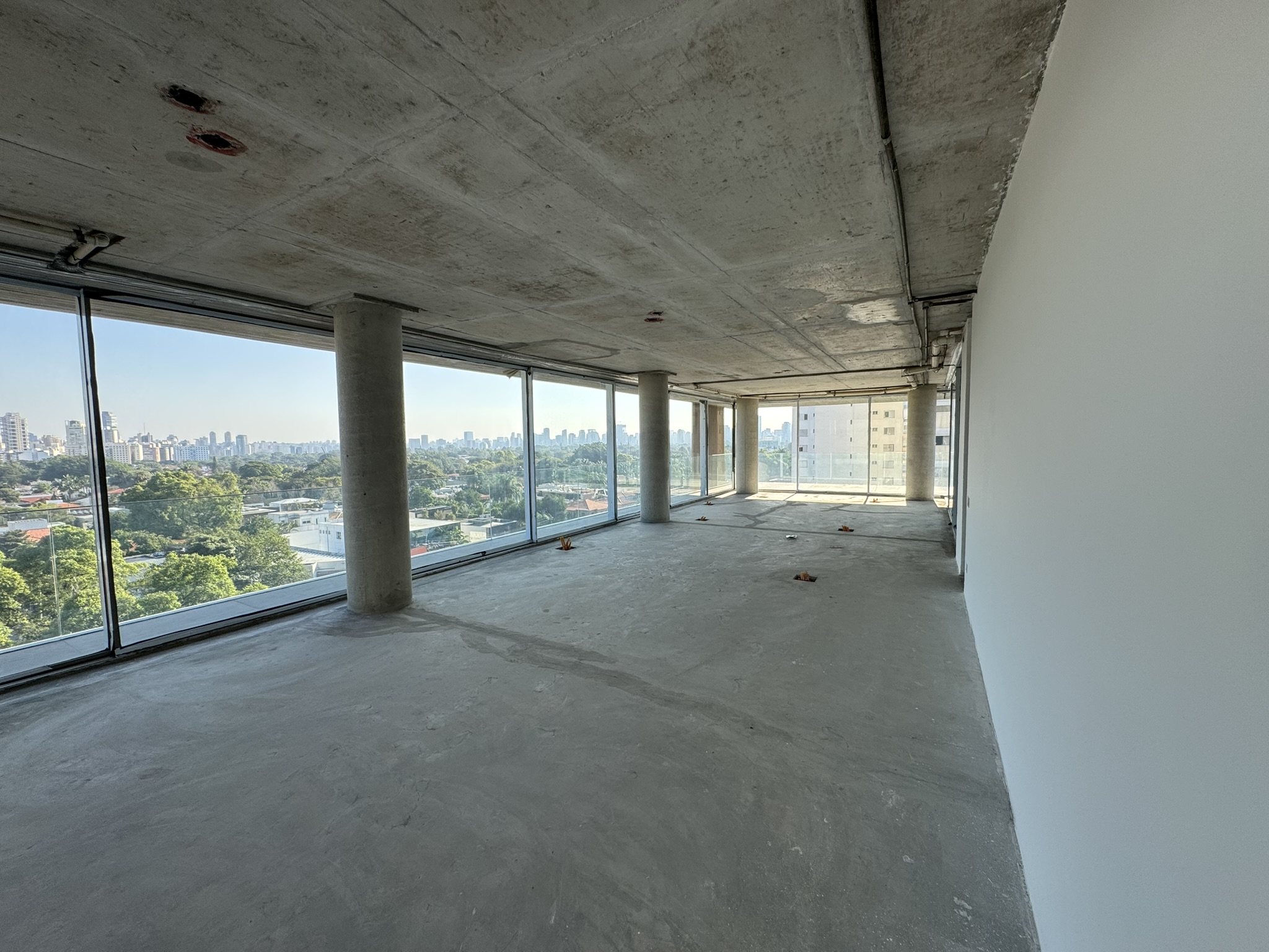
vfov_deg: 85.7
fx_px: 513
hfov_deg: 102.1
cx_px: 634
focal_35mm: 14
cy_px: 476
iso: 40
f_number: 2.2
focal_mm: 2.22
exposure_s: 1/541
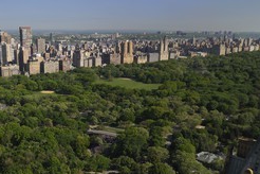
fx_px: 296
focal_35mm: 41
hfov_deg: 46.3
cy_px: 123
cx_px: 78
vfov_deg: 32.2
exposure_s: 1/160
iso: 200
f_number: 6.3
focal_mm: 24
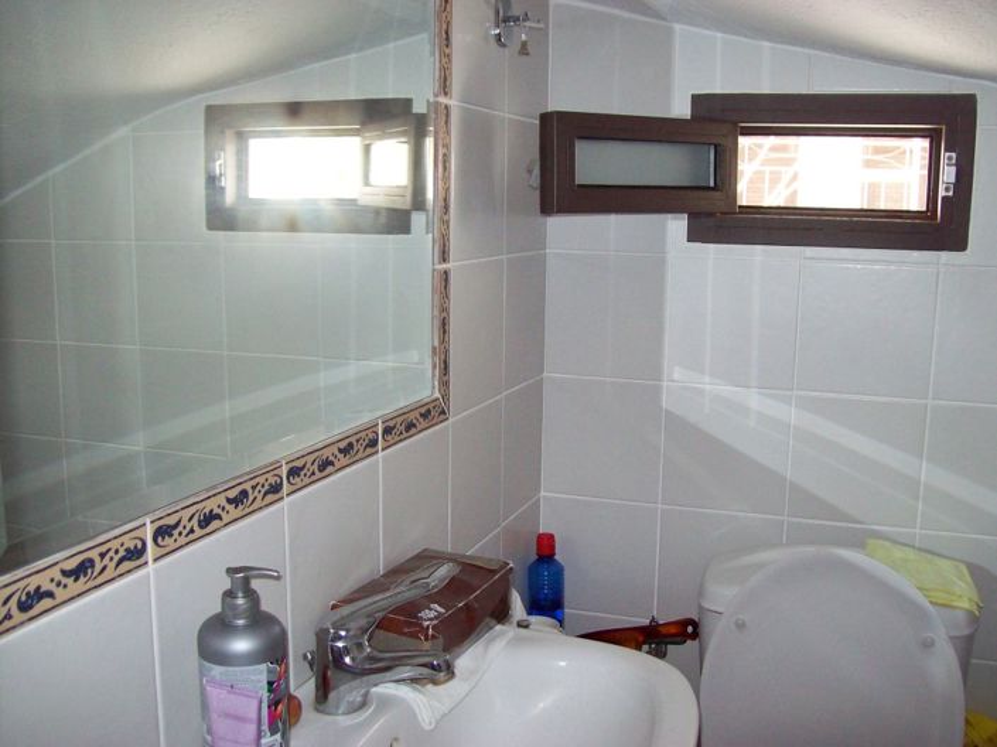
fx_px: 1036
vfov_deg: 39.6
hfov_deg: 51.4
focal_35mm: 36
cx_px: 498
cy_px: 374
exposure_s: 1/64
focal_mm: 6
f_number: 2.7
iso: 200
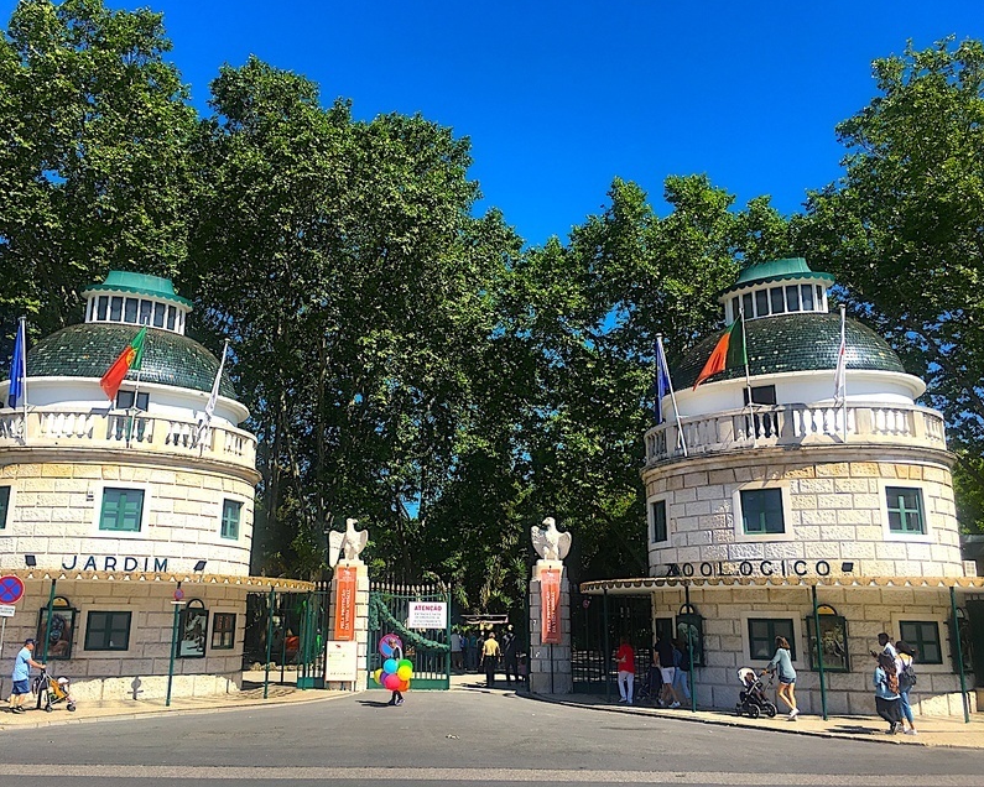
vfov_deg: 47.1
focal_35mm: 31
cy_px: 389
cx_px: 457
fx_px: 903
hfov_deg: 57.1
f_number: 2.2
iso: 25
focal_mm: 4.15
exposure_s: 1/1399
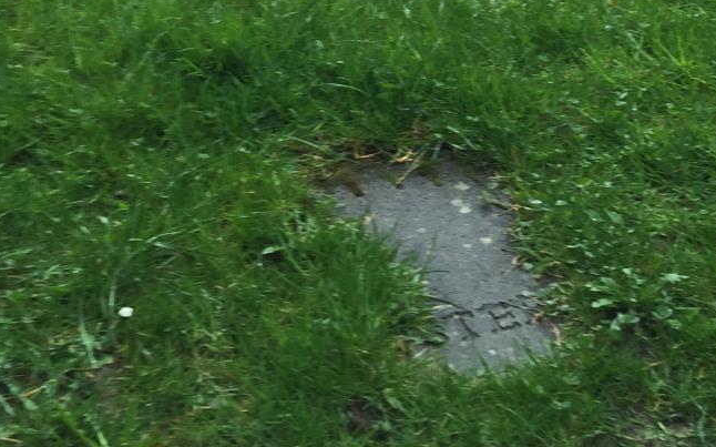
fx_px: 1268
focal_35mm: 65
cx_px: 351
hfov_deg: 31.5
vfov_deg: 18.3
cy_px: -171
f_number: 2.2
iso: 50
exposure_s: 1/120
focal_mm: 4.15
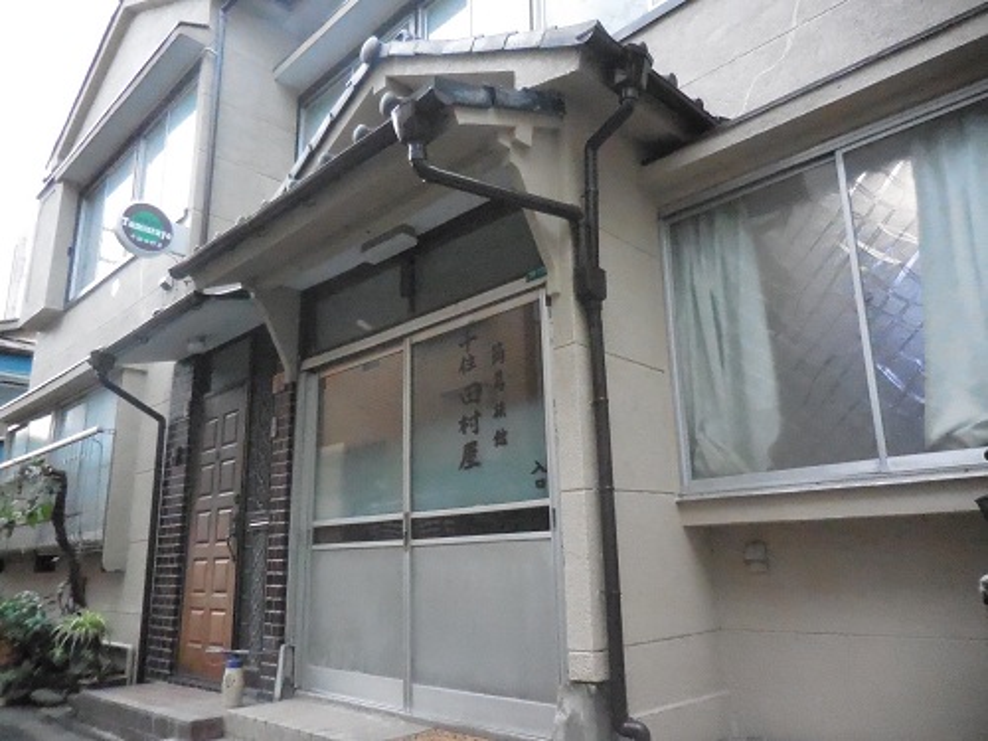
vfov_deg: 54.9
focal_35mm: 25
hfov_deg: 69.4
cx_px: 494
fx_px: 714
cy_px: 370
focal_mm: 4.5
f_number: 3.3
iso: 3200
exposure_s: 1/1600
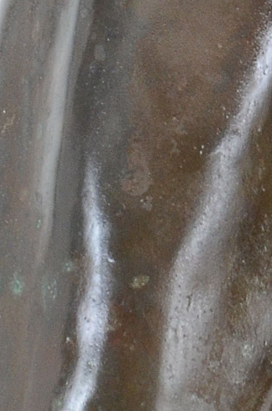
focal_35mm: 729
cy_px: -183
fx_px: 8302
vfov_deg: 2.8
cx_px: 726
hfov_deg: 1.9
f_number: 9
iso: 640
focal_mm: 70
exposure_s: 1/160
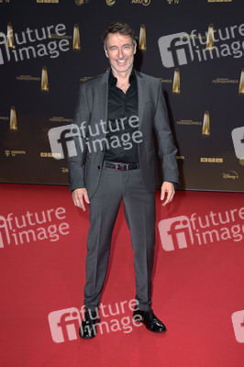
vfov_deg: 39.6
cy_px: 184
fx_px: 509
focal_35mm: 50
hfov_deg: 26.9
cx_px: 122
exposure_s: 1/250
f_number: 5
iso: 1000
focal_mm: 50
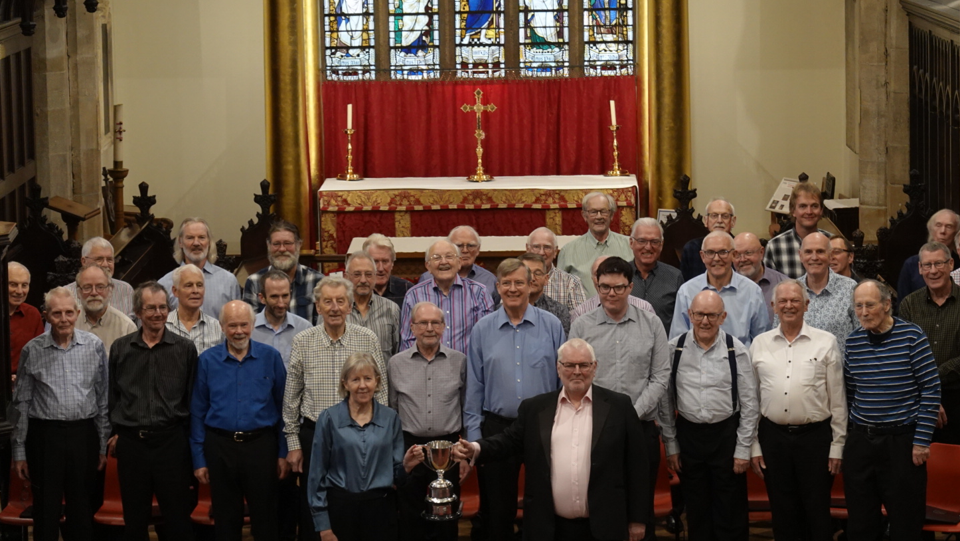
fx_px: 3310
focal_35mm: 130
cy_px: 203
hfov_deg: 16.5
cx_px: 527
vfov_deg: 9.3
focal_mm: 40.37
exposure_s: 1/25
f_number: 4.5
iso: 800
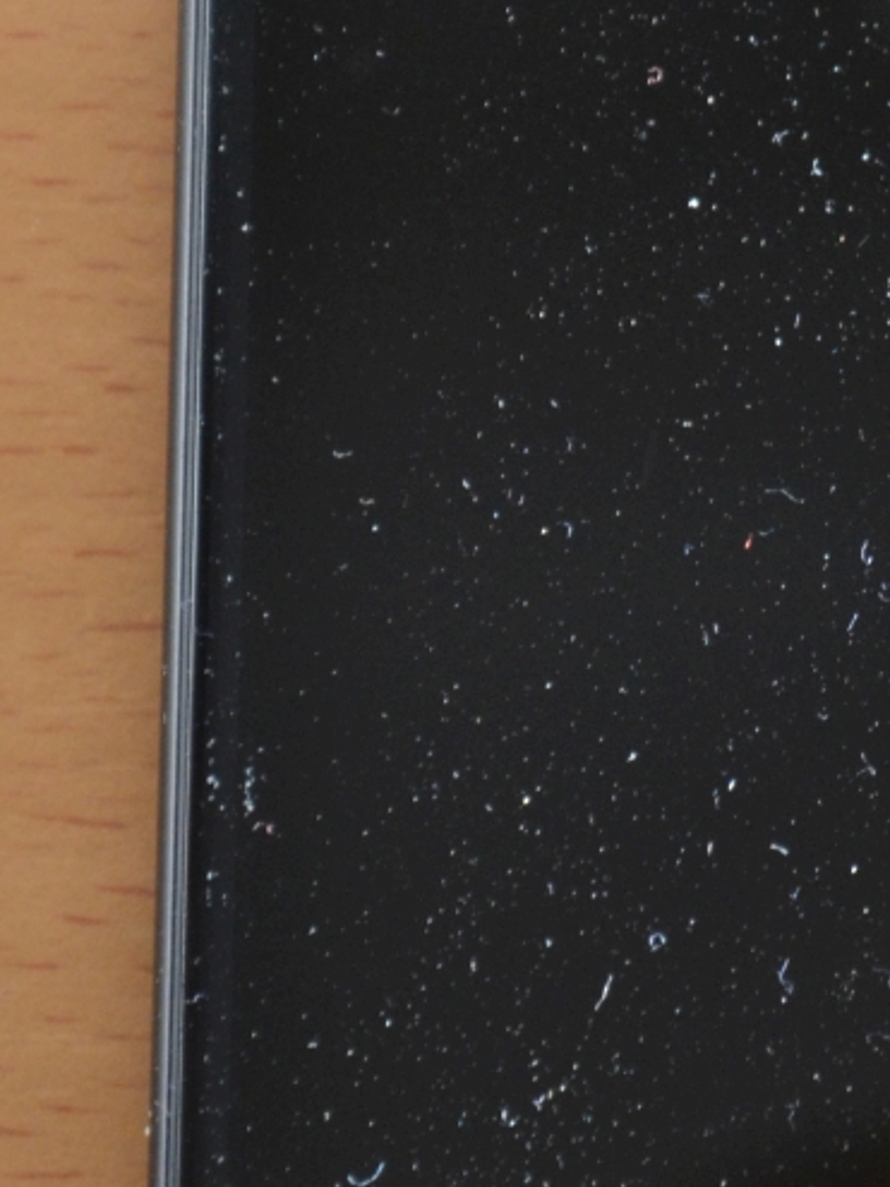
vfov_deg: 7.7
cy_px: 233
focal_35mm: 257
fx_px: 8799
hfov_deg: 5.8
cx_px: 855
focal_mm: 55
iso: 900
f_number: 5.6
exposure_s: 1/60
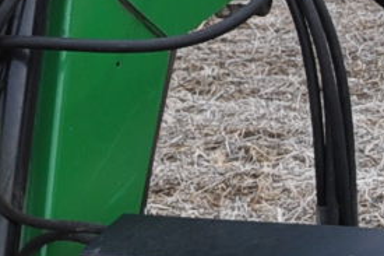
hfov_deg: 7.9
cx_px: 592
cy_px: 348
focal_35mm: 257
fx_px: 2740
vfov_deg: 5.3
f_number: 7.1
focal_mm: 22
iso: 200
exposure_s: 1/200
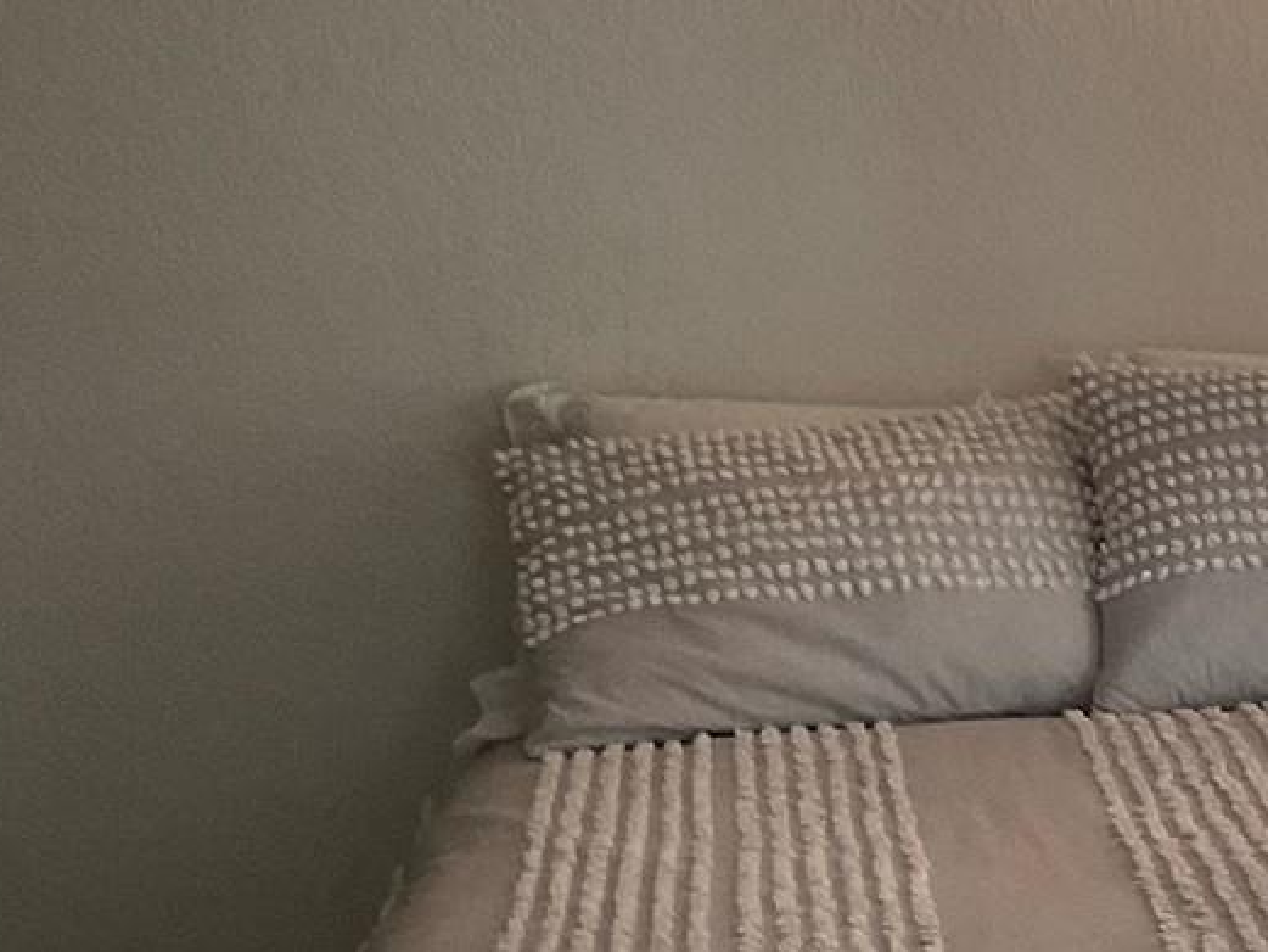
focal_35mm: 89
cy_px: 857
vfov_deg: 16.4
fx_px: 3261
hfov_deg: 19.2
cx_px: 1911
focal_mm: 3
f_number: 1.8
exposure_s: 1/60
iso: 100
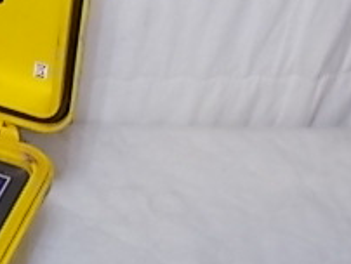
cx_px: -132
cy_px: 85
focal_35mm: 95
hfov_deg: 18.8
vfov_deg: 15.6
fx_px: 964
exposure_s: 1/25
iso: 160
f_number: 3.4
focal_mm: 5.3
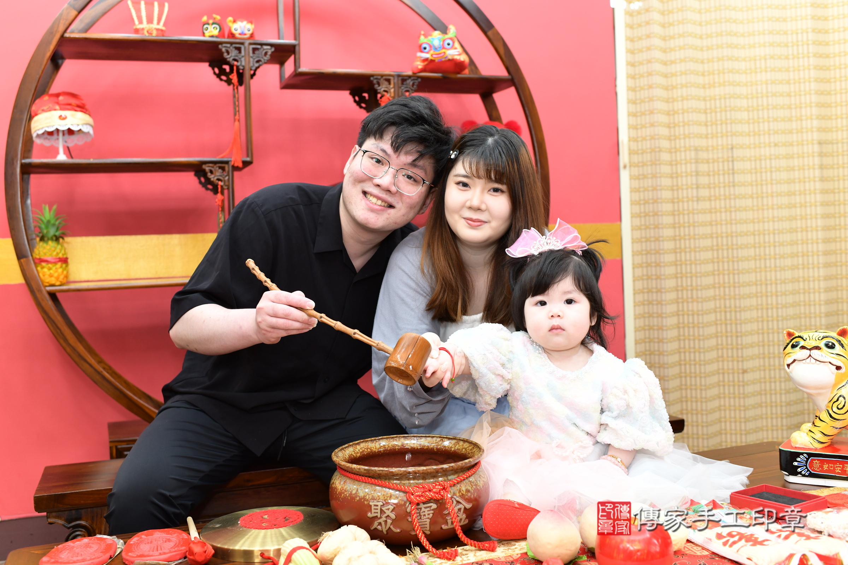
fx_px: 824
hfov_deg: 54.4
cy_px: 282
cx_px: 424
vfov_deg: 37.9
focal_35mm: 35
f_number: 4.5
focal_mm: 35
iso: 1000
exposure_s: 1/200
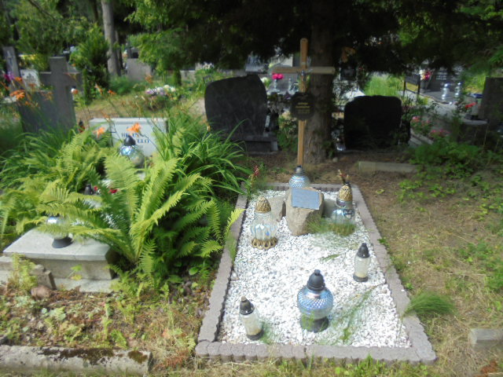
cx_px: 252
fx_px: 378
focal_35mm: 26
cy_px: 188
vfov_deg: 53.1
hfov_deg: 67.3
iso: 100
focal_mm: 4.6
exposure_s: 1/320
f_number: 3.5
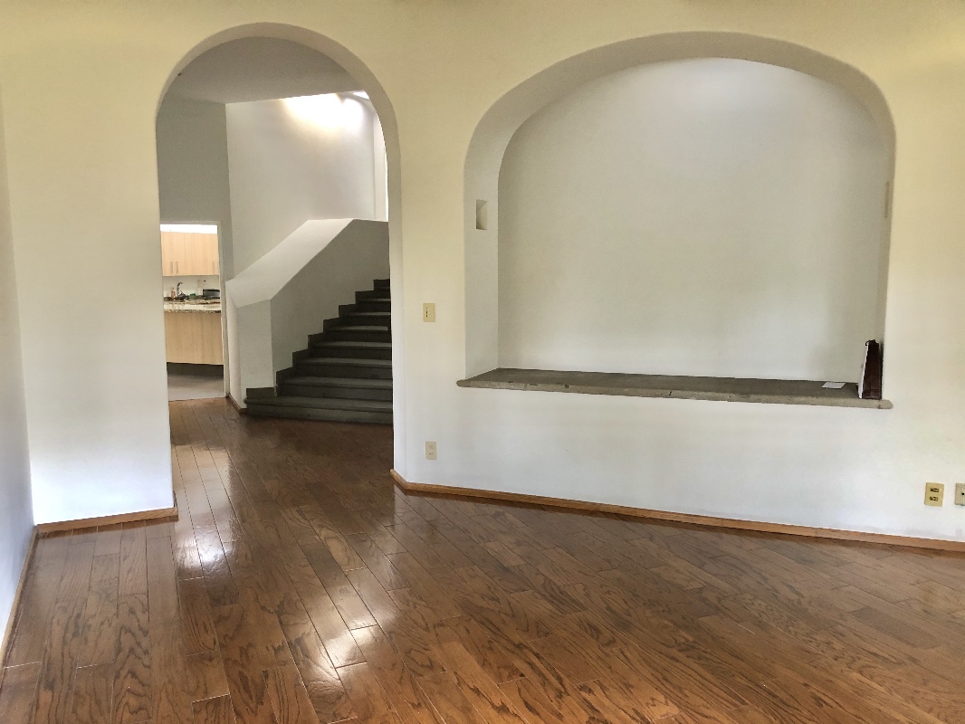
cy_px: 362
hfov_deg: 63.4
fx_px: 781
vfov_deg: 49.8
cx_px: 482
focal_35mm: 28
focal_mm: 3.99
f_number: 1.8
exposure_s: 1/15
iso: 50
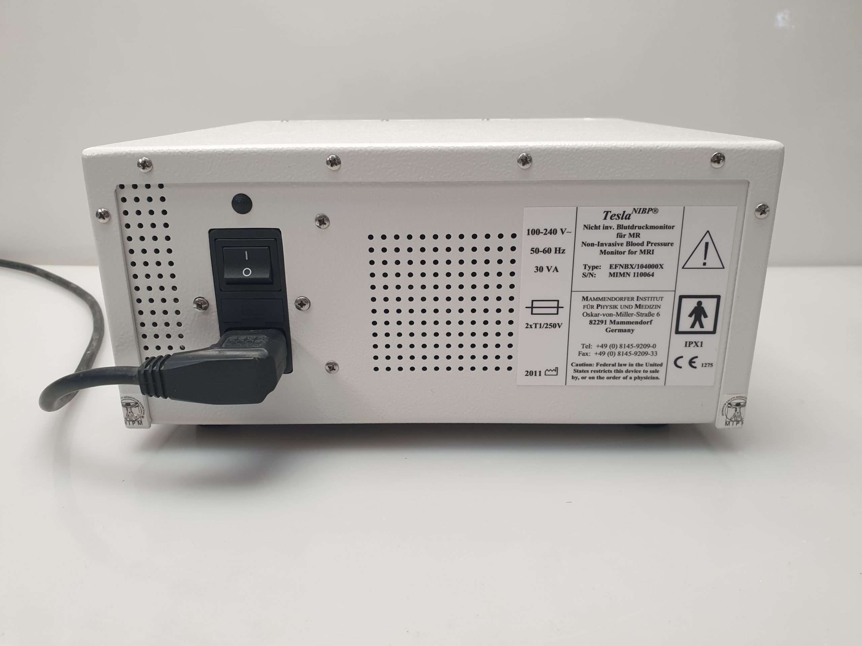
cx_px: 431
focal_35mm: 26
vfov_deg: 53.1
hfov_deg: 67.3
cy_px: 323
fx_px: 647
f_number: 2.4
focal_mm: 4.3
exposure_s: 1/50
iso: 80
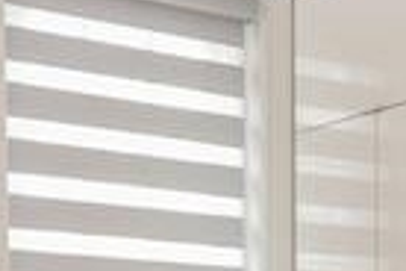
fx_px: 1342
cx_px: 365
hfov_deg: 17.0
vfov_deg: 11.0
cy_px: 440
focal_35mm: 119
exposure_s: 1/13
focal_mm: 16
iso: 200
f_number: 8
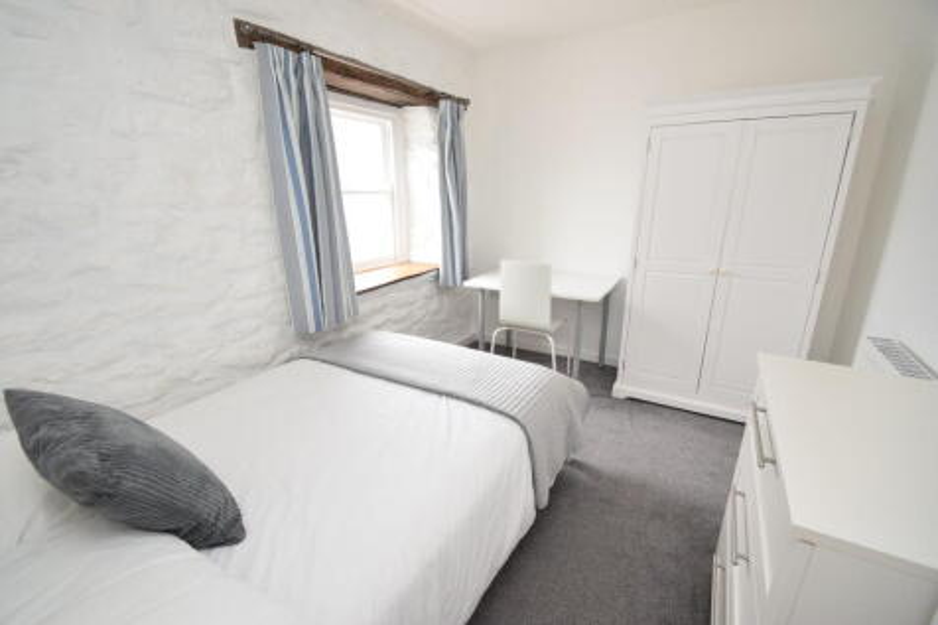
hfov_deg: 100.4
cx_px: 469
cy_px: 312
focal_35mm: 15
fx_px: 391
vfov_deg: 77.3
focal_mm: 10
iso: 560
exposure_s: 1/125
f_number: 5.6
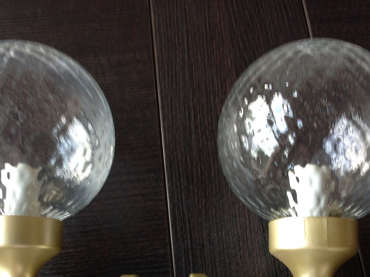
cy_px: 220
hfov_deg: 33.3
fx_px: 619
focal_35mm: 58
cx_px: 166
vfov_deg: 24.8
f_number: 2.4
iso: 80
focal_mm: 4.28
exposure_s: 1/15
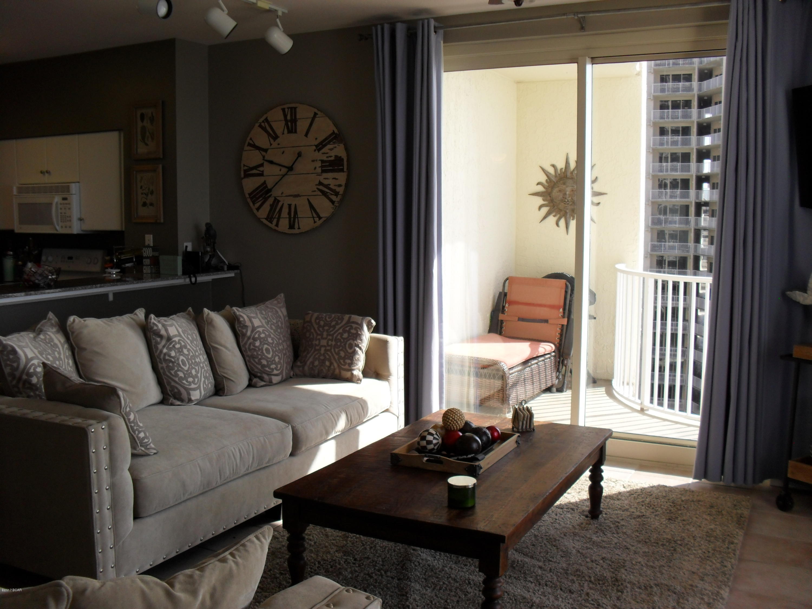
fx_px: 821
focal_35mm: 35
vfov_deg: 40.7
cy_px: 304
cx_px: 406
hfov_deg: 52.6
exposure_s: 1/180
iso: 100
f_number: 3.2
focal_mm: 6.3
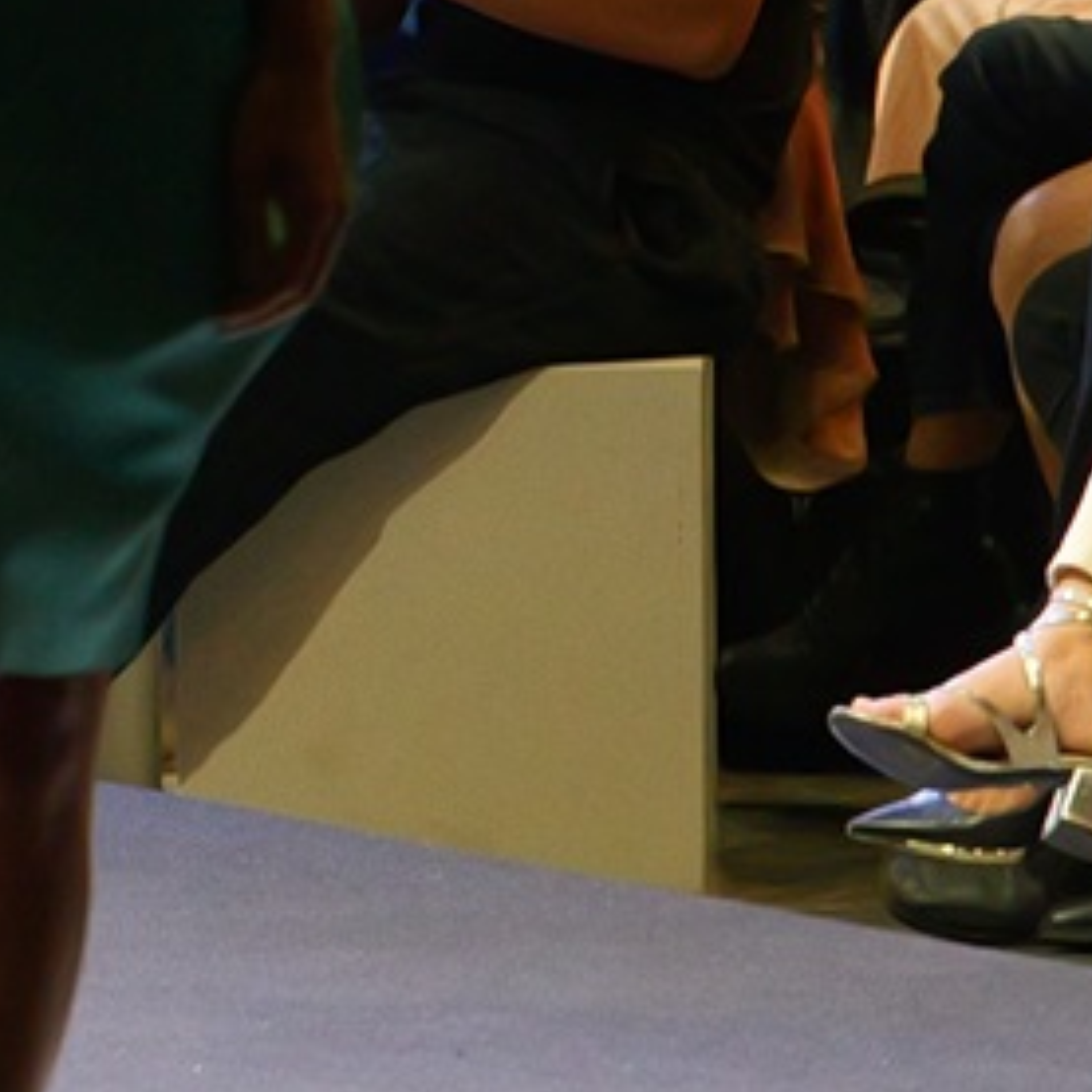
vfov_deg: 2.0
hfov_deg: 2.0
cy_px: -414
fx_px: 31443
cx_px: -710
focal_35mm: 881
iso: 3200
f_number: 5
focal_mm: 121
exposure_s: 1/160
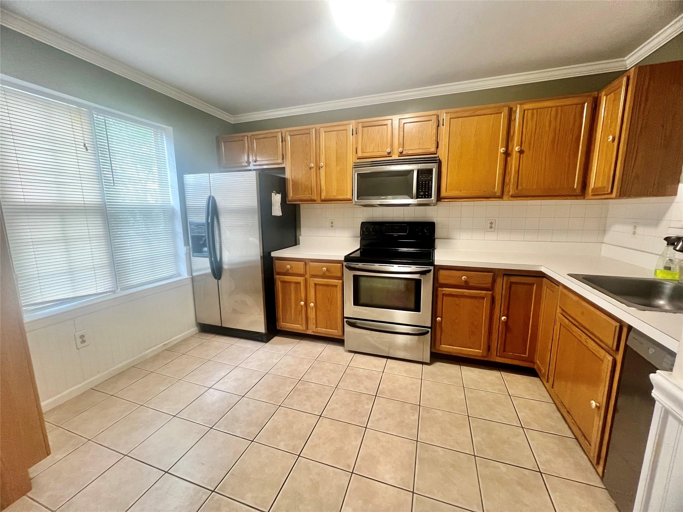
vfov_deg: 89.9
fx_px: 256
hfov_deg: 106.2
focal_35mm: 13
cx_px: 342
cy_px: 256
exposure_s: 1/60
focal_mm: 1.57
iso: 250
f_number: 1.8
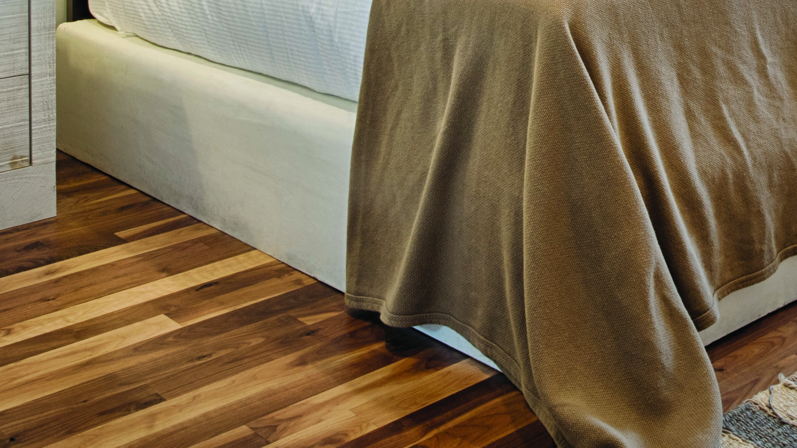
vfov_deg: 18.4
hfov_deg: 33.5
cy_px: -193
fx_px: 1247
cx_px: 723
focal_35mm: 59
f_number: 22
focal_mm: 22
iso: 200
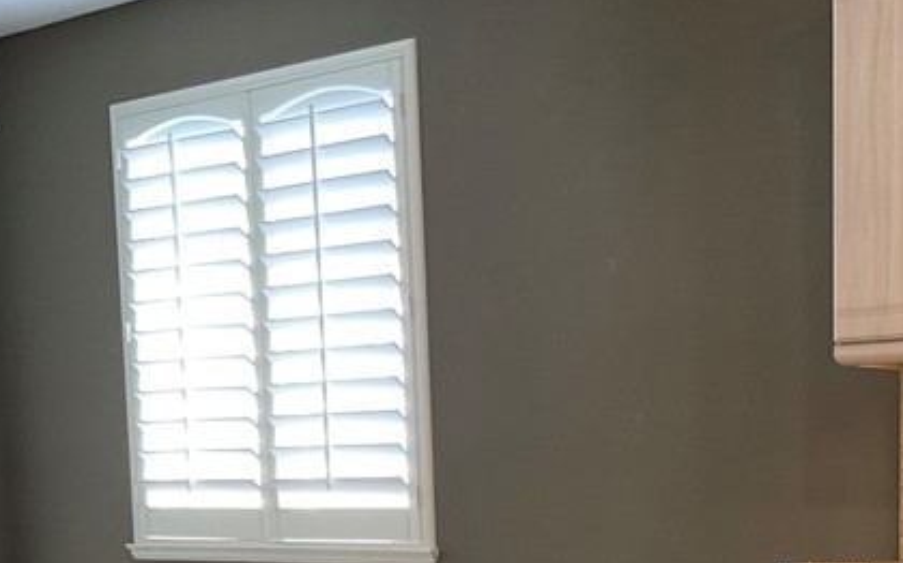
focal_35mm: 75
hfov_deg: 26.8
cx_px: 757
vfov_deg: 16.5
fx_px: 1845
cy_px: 709
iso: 64
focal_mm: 3
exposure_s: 1/60
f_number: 1.8
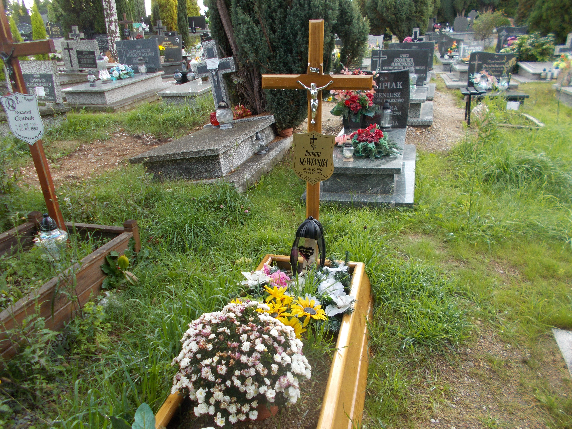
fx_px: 430
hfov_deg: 67.3
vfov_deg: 53.1
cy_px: 214
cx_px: 286
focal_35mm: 26
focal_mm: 4.6
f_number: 3.2
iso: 80
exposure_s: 1/125
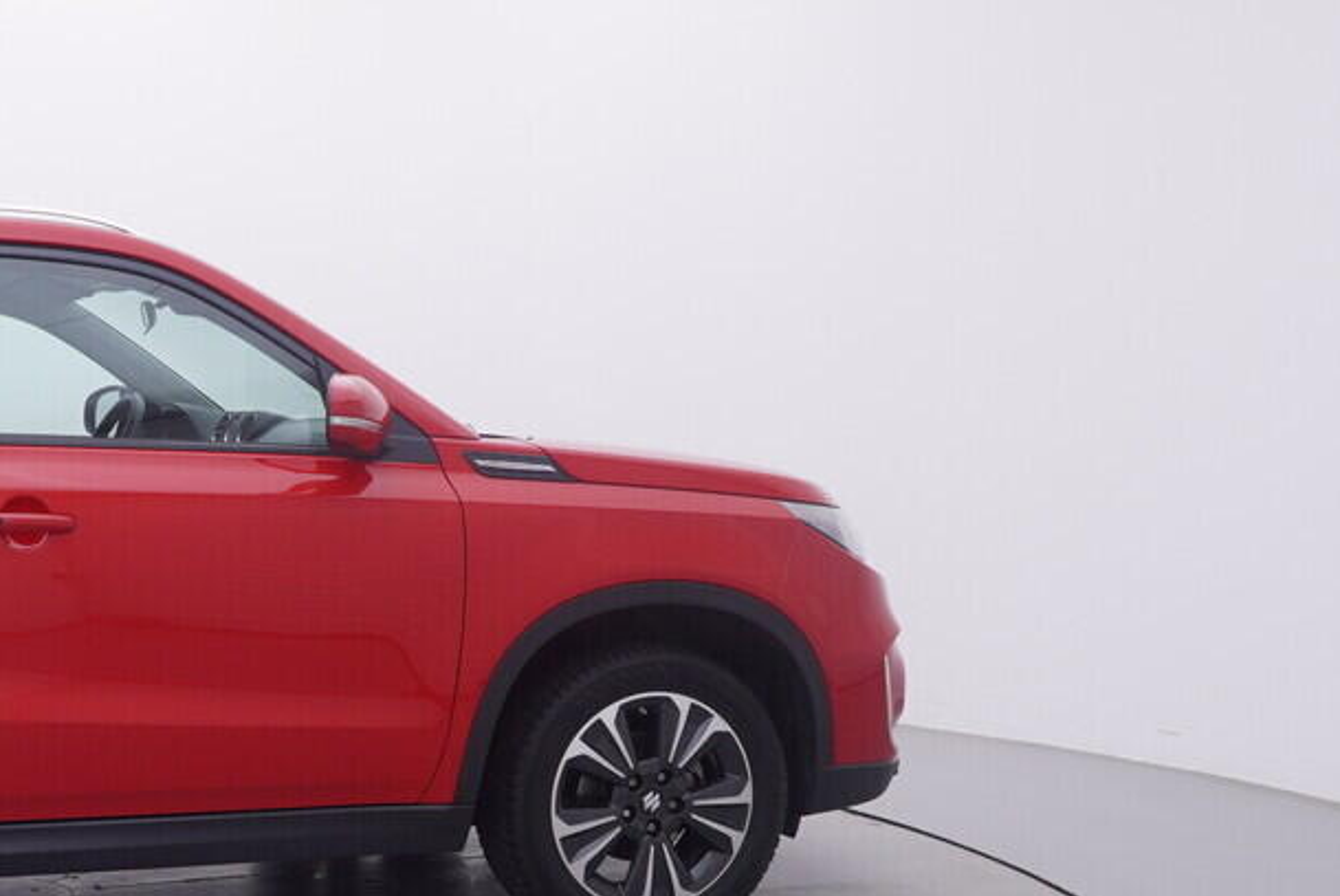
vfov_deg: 25.3
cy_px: 634
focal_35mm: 53
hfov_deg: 34.0
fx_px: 1981
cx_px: -4
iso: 200
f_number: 5
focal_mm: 15
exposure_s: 1/80
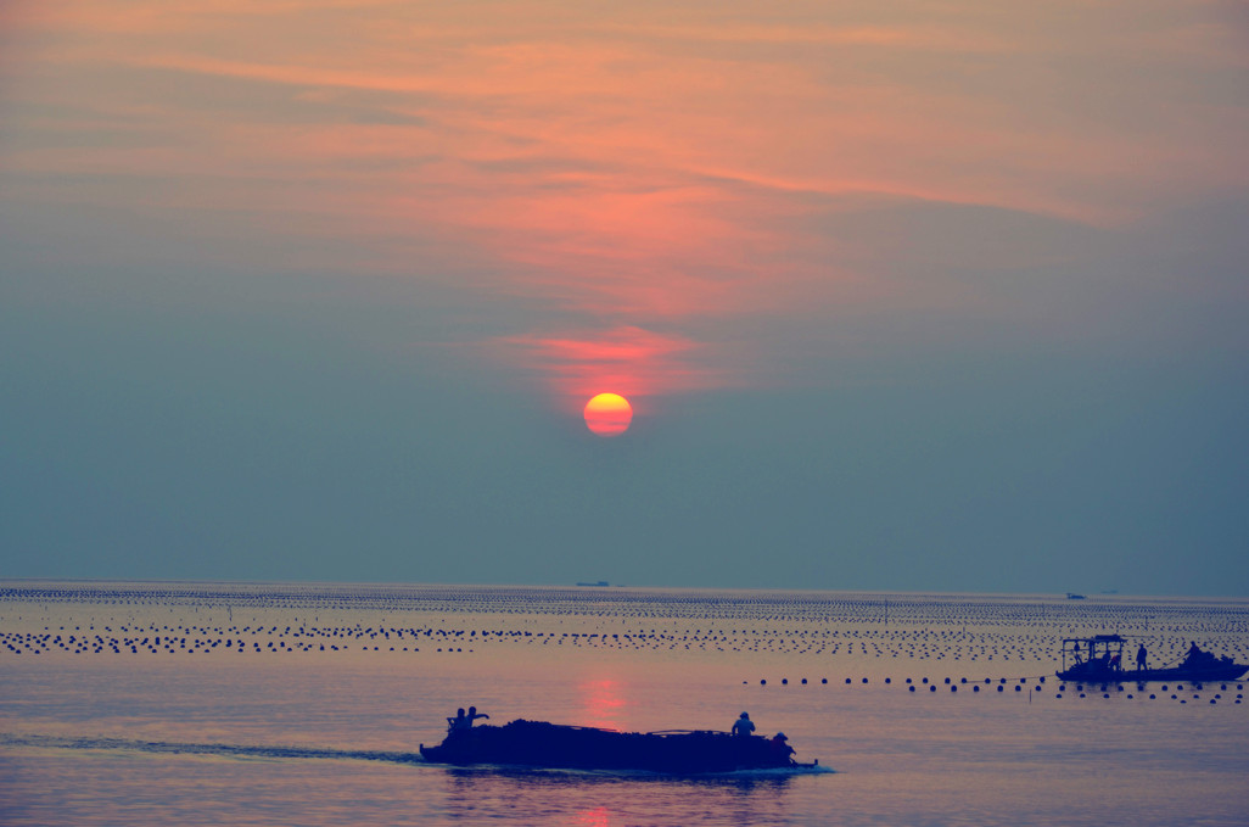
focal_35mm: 147
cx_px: 624
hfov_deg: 14.0
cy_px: 414
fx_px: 5088
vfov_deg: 9.3
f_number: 8
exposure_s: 1/50
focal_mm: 98
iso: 100
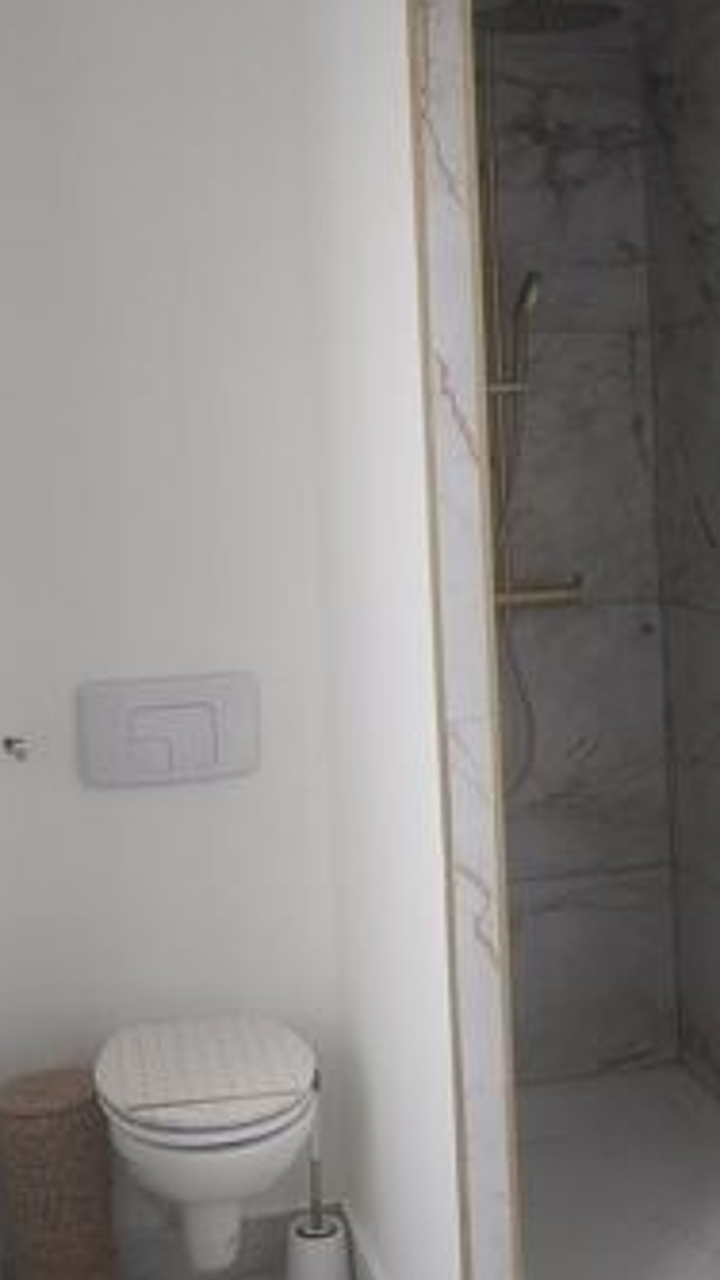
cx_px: 352
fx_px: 1696
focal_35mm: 50
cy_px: 542
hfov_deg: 24.0
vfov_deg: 41.2
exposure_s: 1/100
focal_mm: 5.56
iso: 313
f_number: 1.8
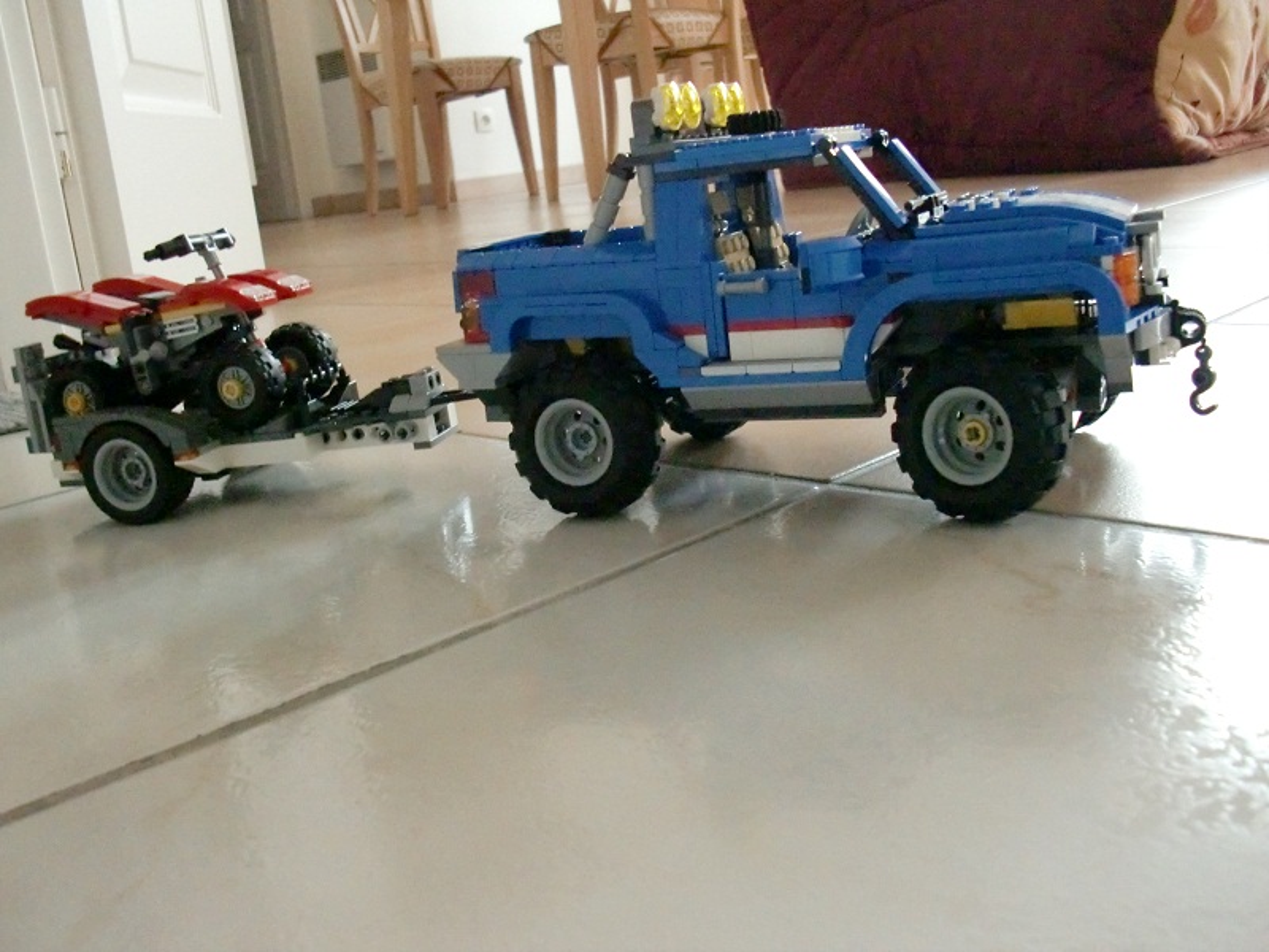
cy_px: 476
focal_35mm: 36
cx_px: 634
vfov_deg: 39.7
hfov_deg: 51.4
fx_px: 1320
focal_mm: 6.3
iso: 1250
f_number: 2.8
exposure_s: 1/60
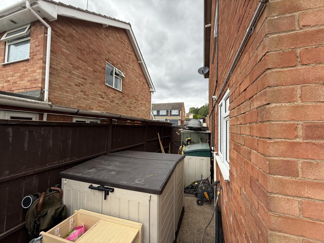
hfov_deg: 102.1
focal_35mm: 14
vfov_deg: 85.7
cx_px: 162
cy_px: 122
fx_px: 131
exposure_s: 1/424
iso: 50
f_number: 2.2
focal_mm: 2.22
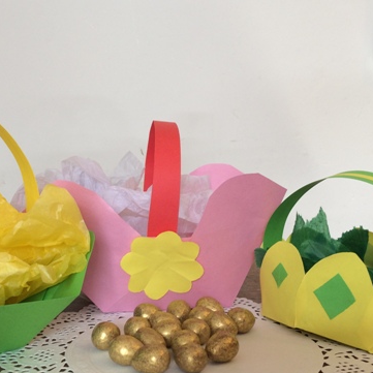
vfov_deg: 38.3
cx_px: 136
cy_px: 207
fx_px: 536
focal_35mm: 44
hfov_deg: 38.1
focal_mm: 4.15
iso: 50
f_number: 2.2
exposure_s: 1/50
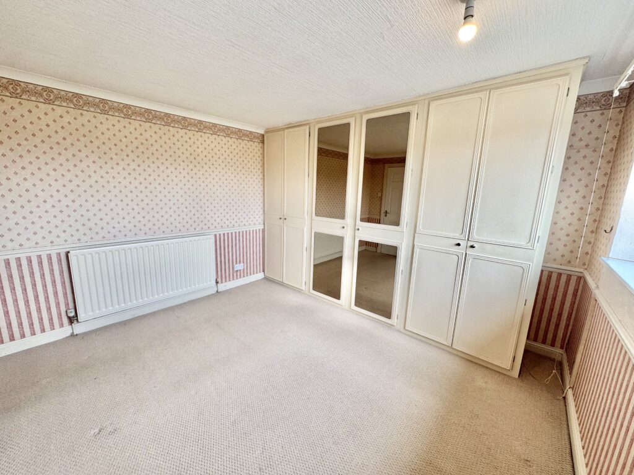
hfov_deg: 102.1
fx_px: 256
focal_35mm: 14
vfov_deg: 85.7
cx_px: 317
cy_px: 238
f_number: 2.2
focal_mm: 2.22
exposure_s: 1/99
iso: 100
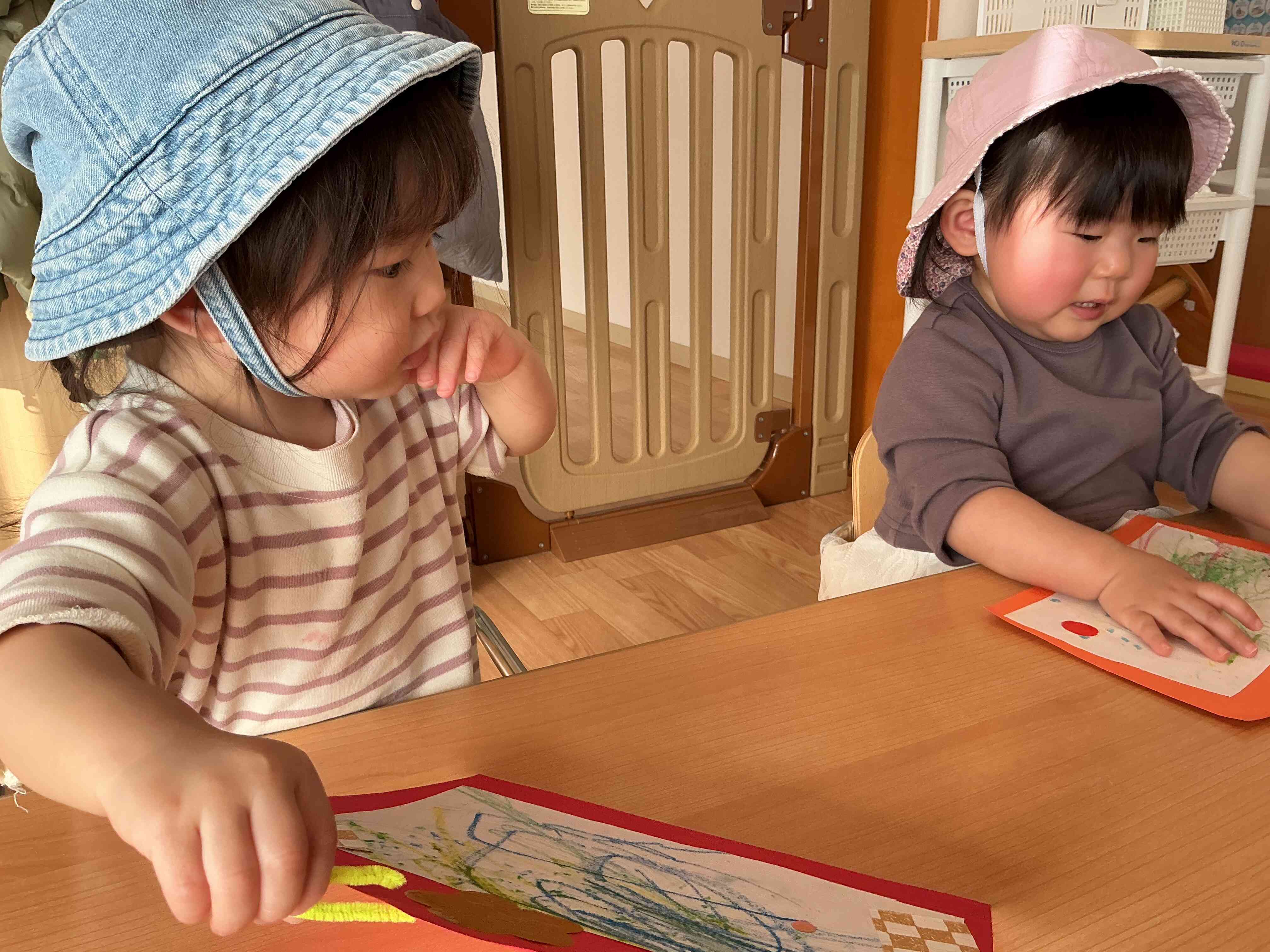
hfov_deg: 61.7
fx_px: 1064
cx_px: 635
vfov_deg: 48.2
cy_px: 476
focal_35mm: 29
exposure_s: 1/375
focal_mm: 3
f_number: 1.8
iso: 25
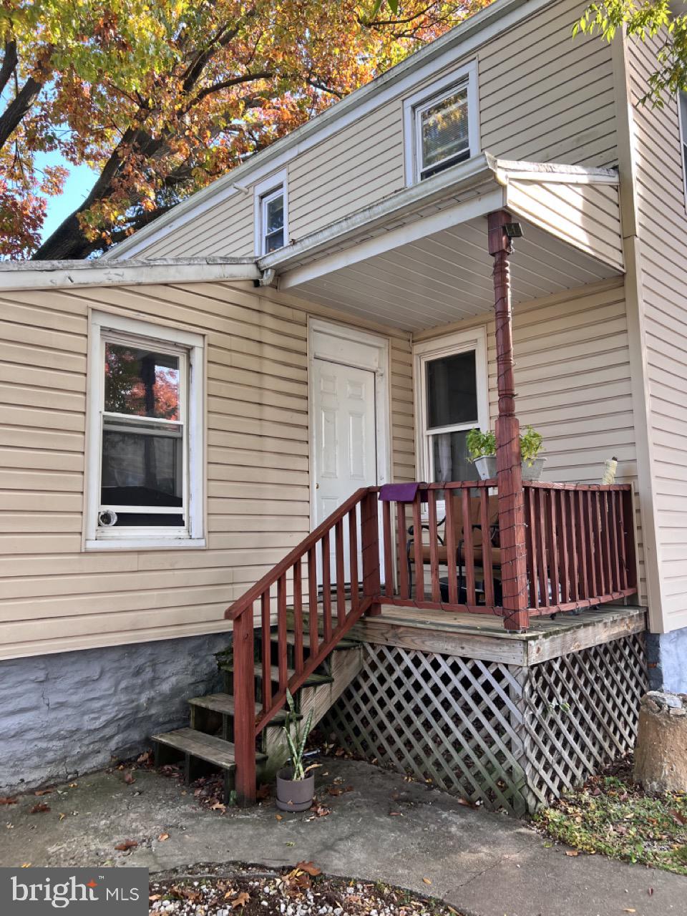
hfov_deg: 53.1
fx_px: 688
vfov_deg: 67.3
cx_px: 344
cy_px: 458
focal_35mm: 26
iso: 40
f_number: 1.5
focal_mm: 5.7
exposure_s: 1/222
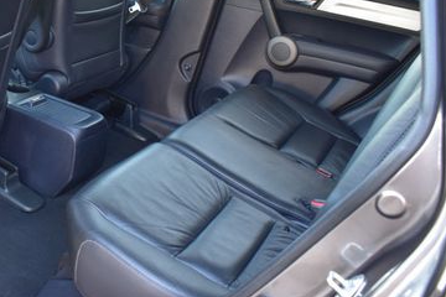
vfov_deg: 28.0
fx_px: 595
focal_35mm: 48
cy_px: 108
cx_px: 78
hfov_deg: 39.2
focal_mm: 18
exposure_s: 1/15
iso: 400
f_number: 6.3
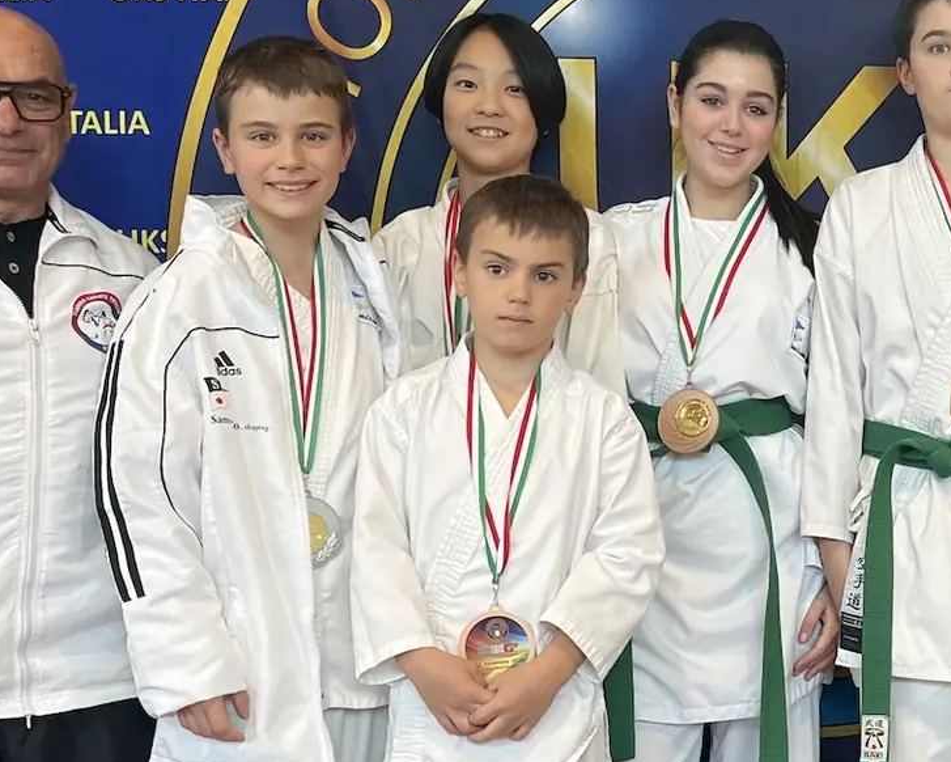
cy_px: 495
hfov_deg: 27.1
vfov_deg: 22.7
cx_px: 896
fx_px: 1886
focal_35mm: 67
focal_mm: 5.1
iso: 125
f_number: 1.6
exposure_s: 1/112
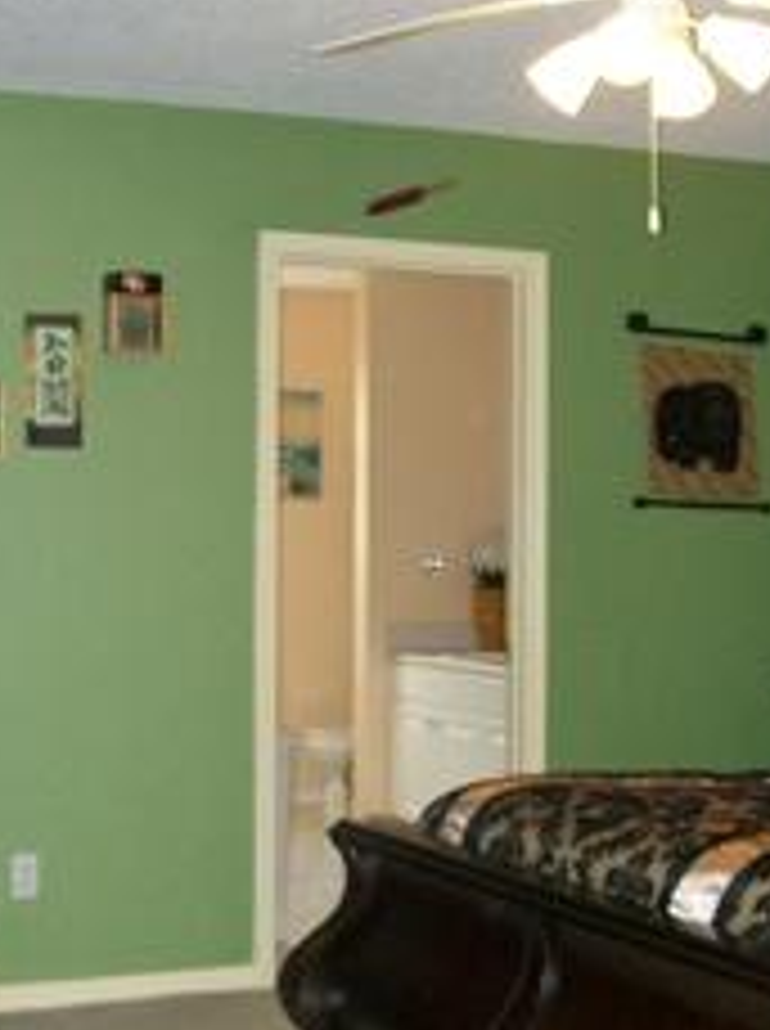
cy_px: 580
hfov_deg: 23.2
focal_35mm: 63
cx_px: 423
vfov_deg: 30.7
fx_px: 1874
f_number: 2.7
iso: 160
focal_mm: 6
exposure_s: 1/60
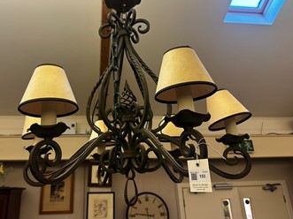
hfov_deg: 61.3
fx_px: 245
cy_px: 88
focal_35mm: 29
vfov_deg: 47.9
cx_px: 120
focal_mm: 6.86
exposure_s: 1/50
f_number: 1.78
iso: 160
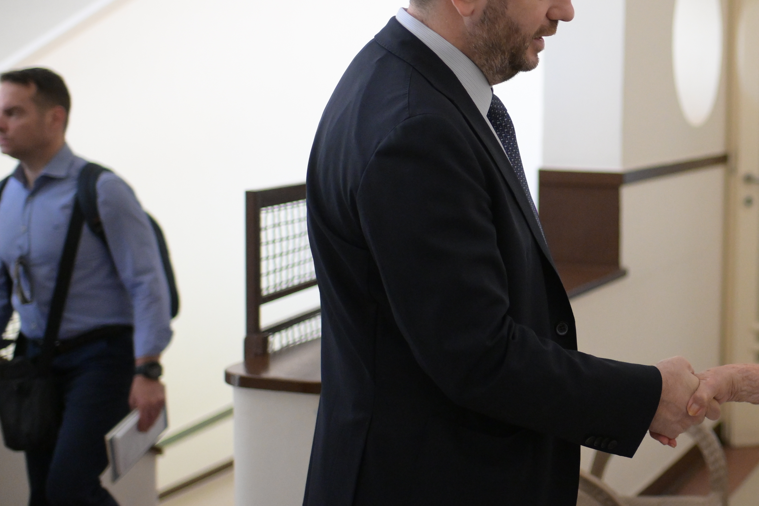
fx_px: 1391
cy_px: 176
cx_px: 677
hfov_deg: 29.3
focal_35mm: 66
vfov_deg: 20.5
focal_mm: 35
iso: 3200
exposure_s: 1/1250
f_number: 2
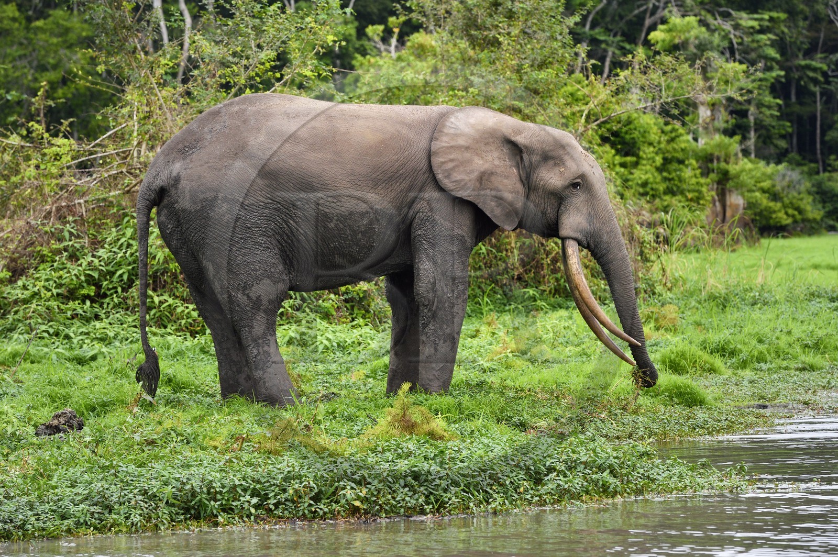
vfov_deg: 8.6
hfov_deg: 12.8
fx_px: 3721
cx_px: 419
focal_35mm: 160
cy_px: 278
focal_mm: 160
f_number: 7.1
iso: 800
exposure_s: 1/320
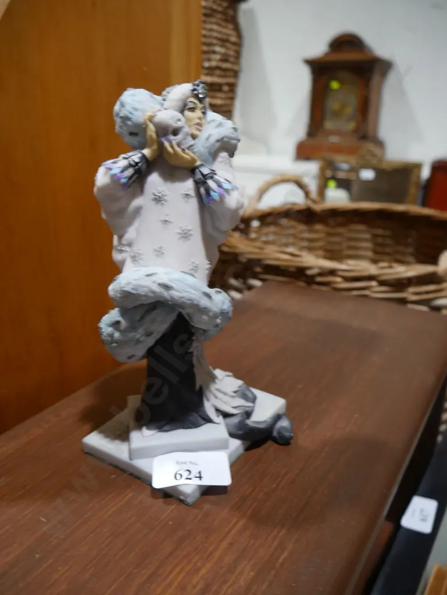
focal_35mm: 28
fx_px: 482
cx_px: 224
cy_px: 298
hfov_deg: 49.8
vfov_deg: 63.4
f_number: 3.5
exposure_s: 1/60
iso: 250
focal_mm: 14
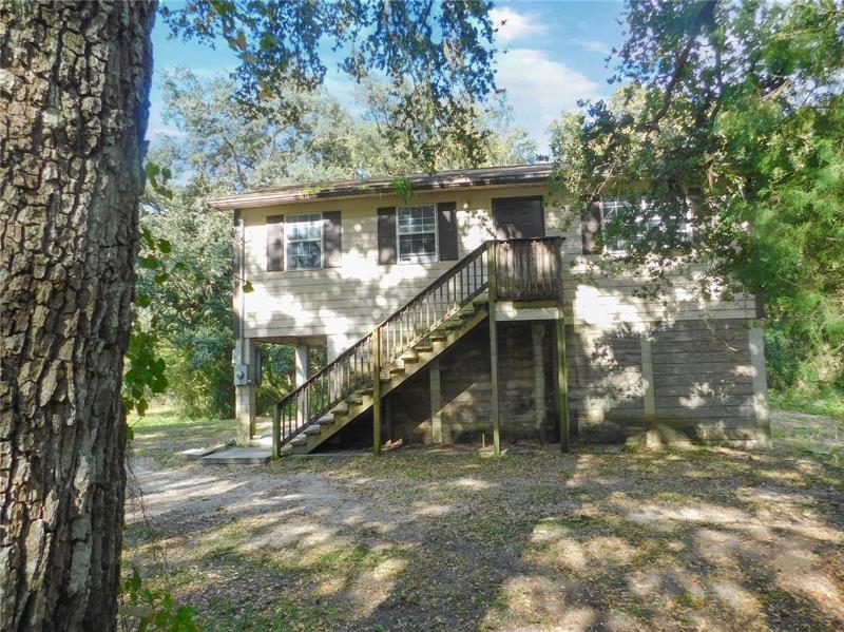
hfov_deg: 74.0
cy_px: 316
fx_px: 560
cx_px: 422
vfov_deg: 58.8
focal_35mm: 23
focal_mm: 4
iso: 125
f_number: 3
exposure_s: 1/200
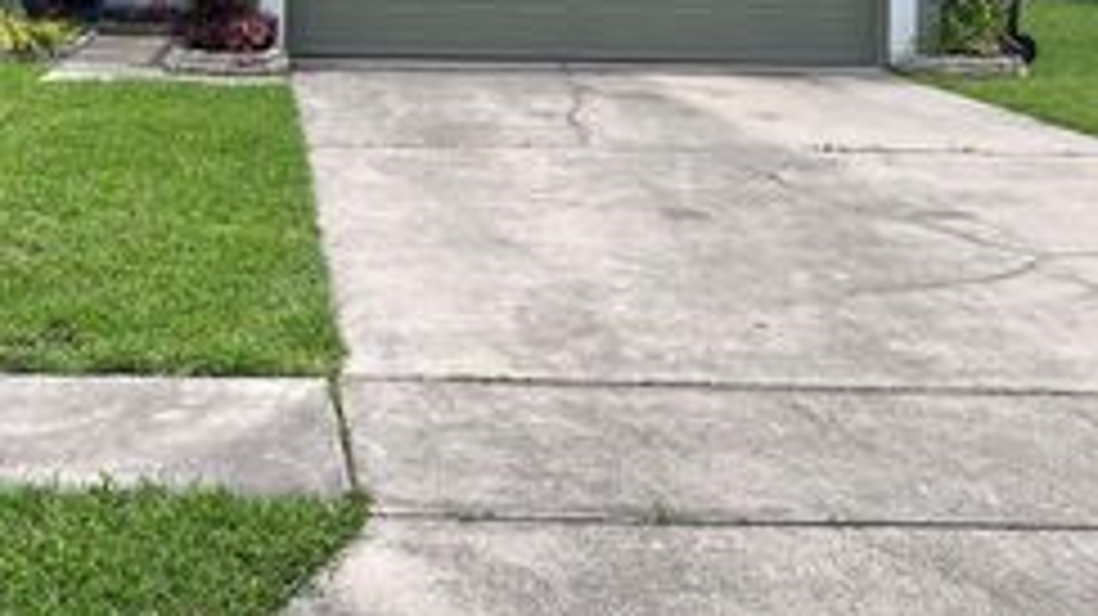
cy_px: 7
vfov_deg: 20.1
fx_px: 1688
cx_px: 216
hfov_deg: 34.9
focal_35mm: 58
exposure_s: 1/1901
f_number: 1.5
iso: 50
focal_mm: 5.7
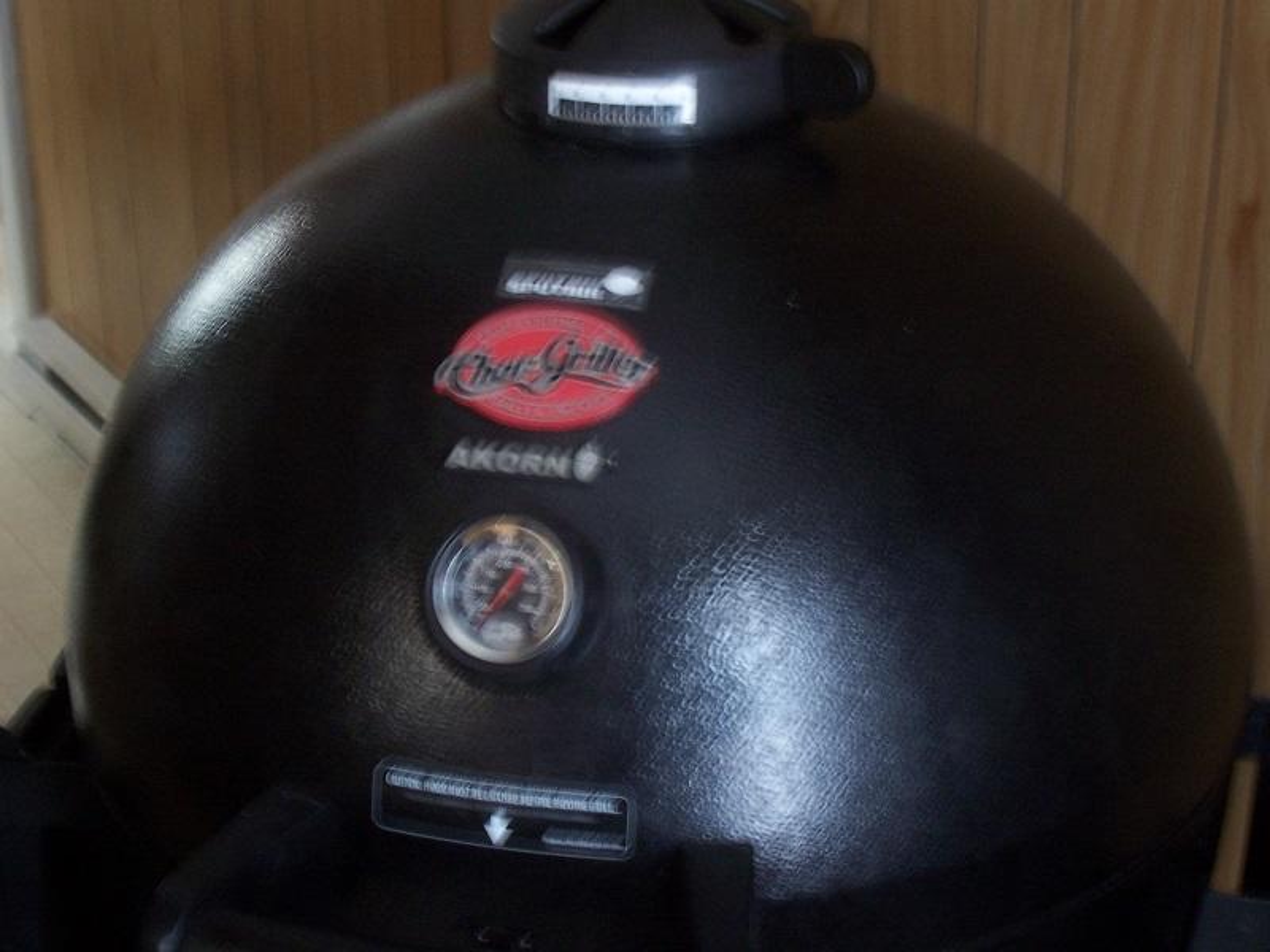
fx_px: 2421
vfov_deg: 22.3
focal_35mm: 66
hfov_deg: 29.4
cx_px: 635
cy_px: 476
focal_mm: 10.8
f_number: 4
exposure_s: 1/8
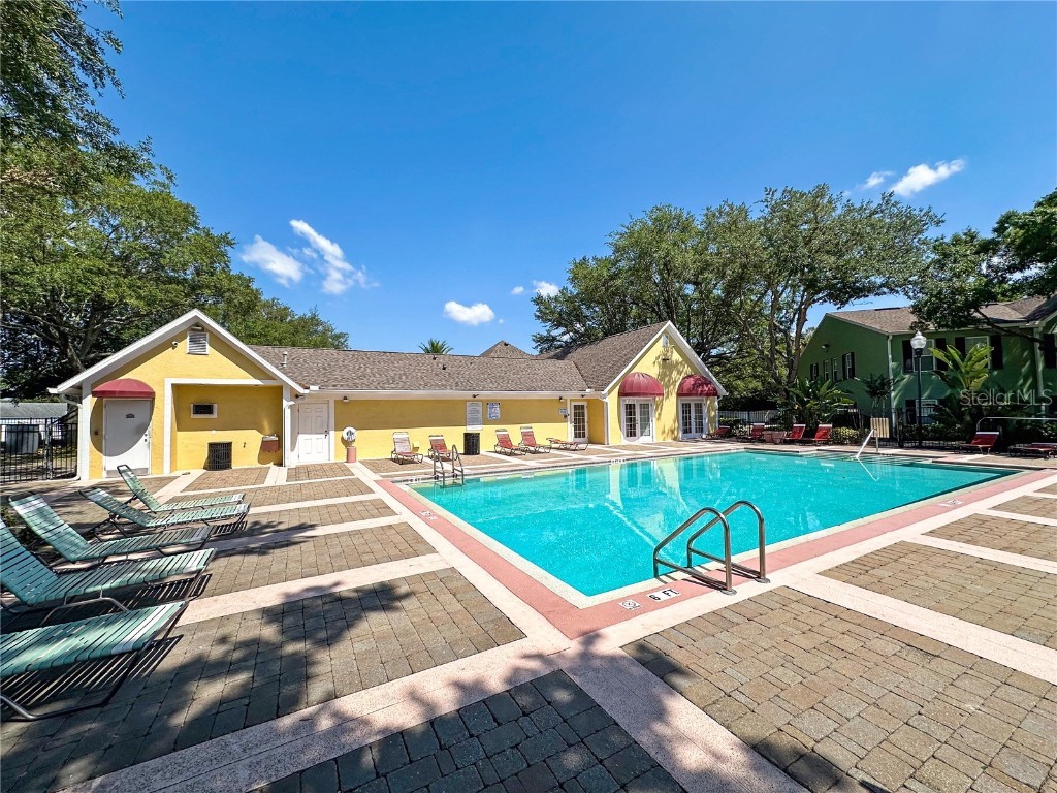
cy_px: 396
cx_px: 528
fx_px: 427
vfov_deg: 85.7
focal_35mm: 14
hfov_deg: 102.1
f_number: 2.2
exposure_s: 1/3400
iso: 50
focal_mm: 2.22
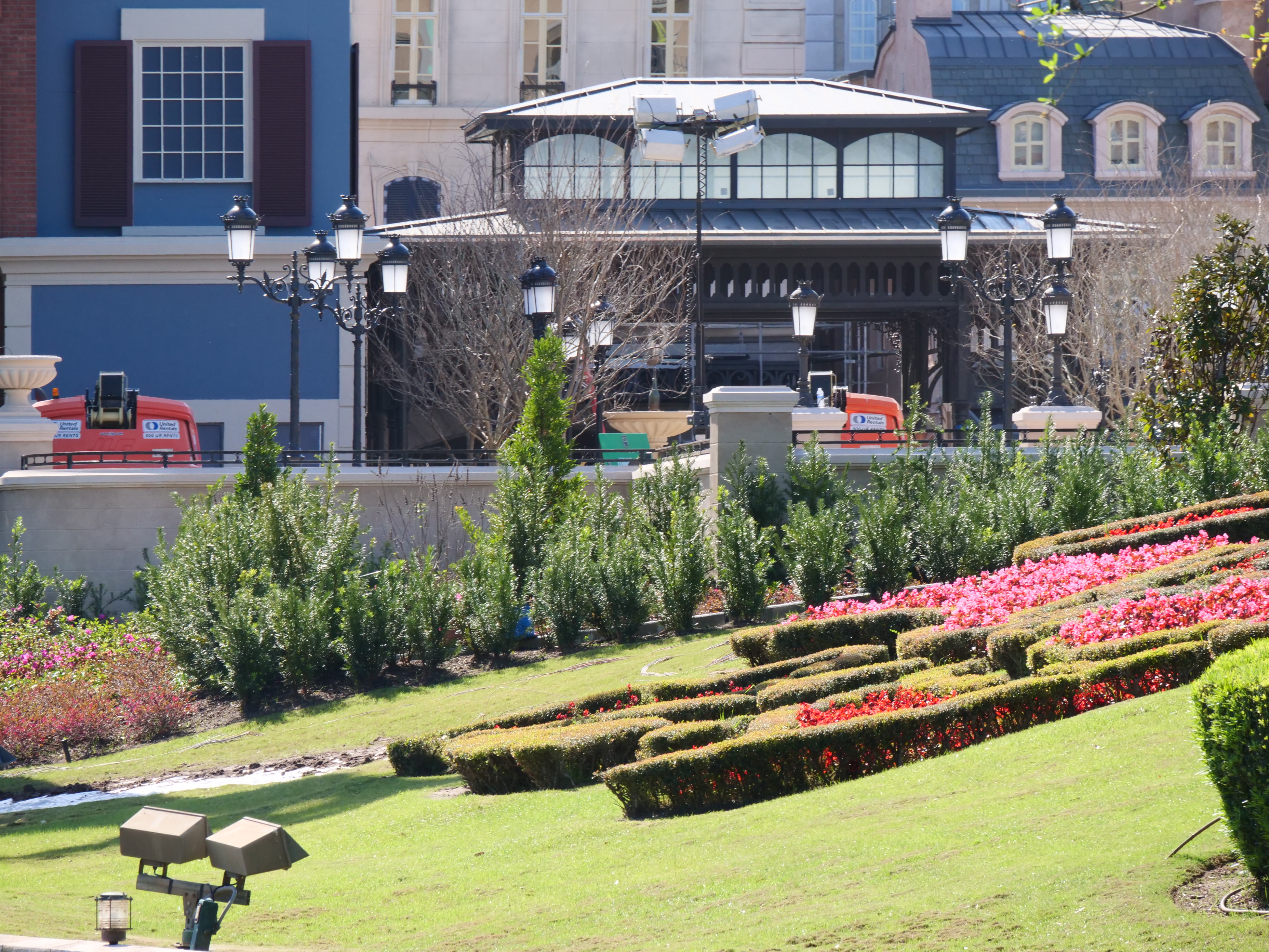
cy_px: 476
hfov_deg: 6.6
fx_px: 10998
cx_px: 634
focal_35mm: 300
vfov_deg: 5.0
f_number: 10
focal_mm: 150
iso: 640
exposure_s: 1/320
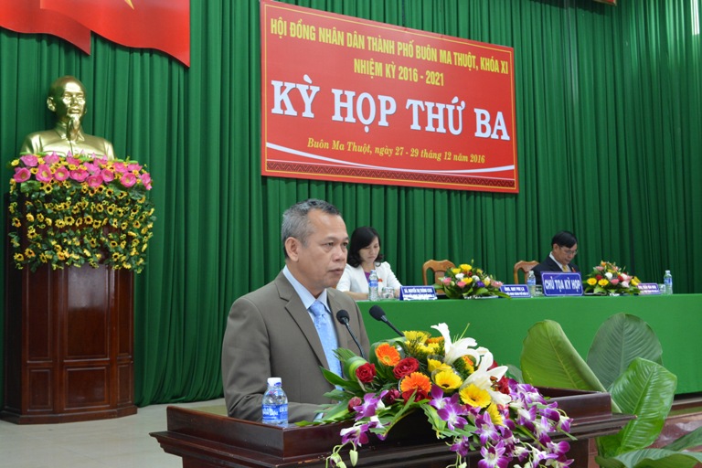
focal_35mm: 46
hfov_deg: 42.3
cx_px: 351
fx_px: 907
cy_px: 234
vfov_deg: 28.9
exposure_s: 1/13
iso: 1600
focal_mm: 31
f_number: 6.3
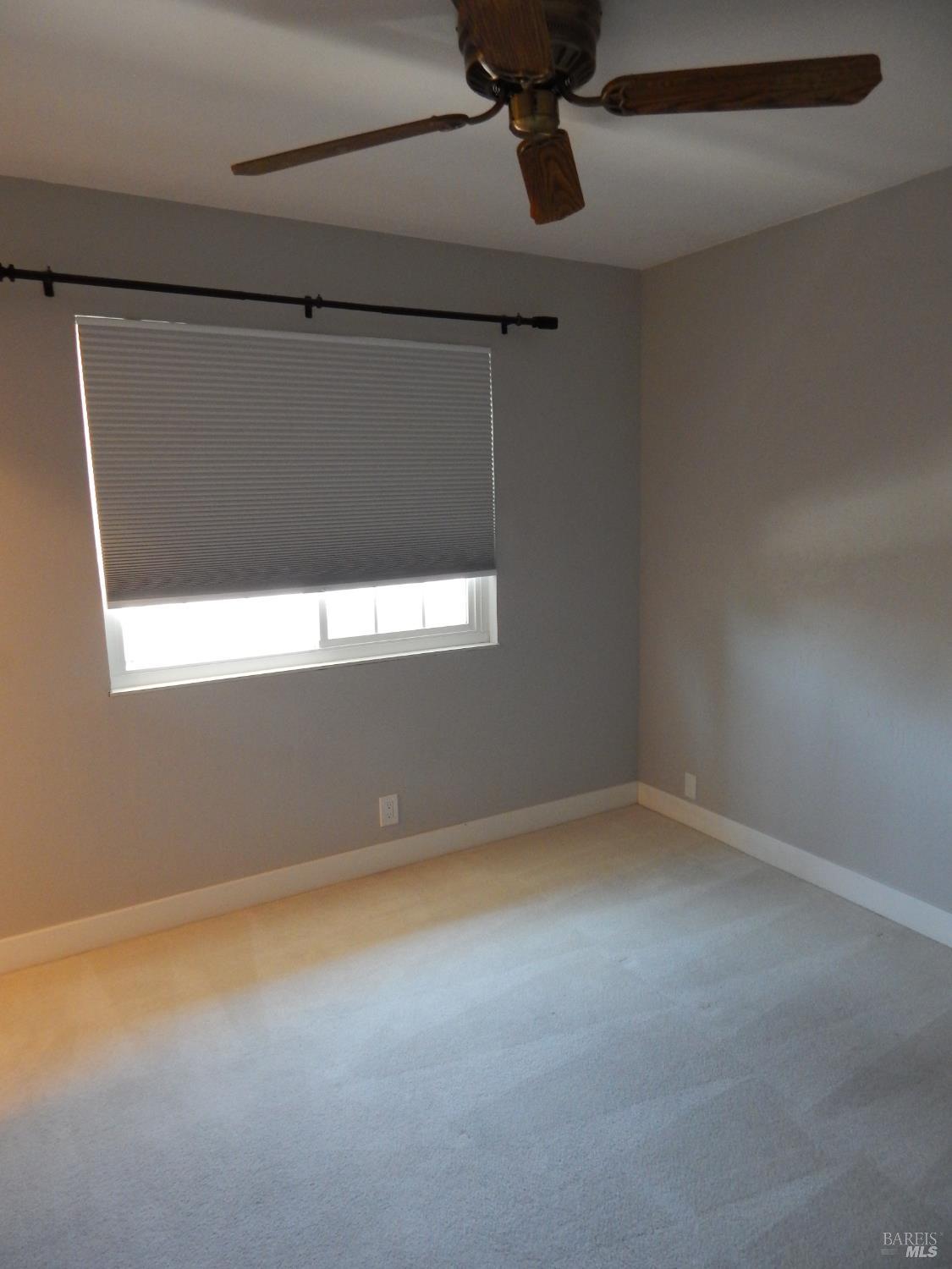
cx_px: 476
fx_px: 807
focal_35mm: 22
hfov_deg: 61.1
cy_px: 634
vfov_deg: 76.4
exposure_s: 1/40
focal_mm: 4
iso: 400
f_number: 3
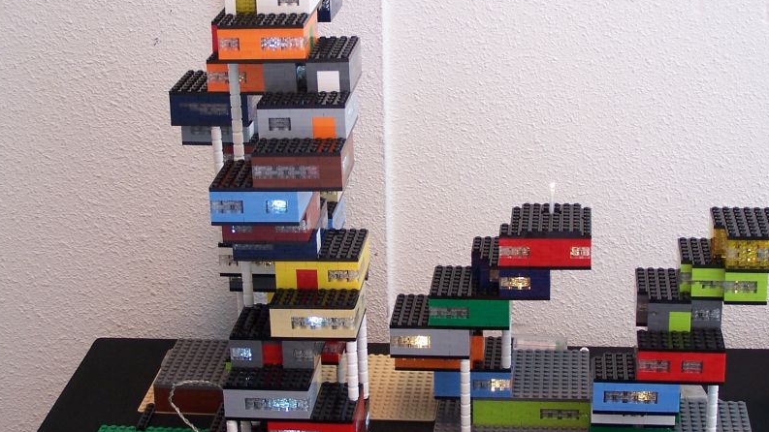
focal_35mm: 83
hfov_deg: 25.6
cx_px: 424
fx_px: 1692
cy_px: 202
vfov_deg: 14.6
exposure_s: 1/20
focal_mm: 9.8
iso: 80
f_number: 3.1
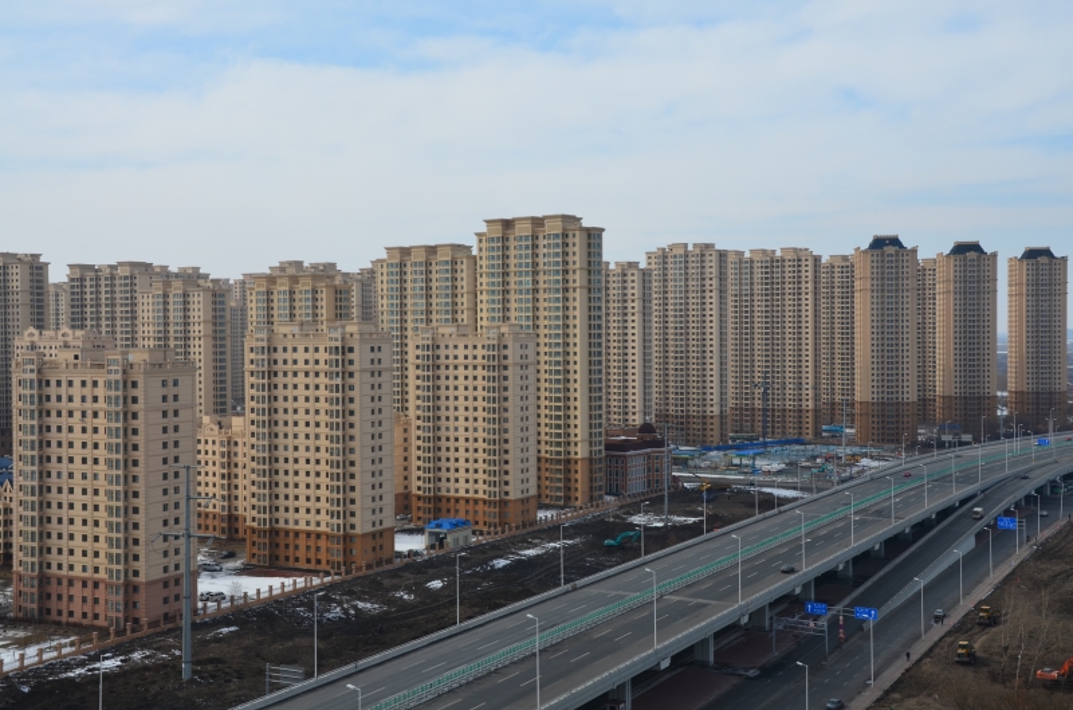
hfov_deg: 43.7
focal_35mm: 45
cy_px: 355
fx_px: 1338
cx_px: 536
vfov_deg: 29.7
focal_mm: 30
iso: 200
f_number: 10
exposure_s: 1/320
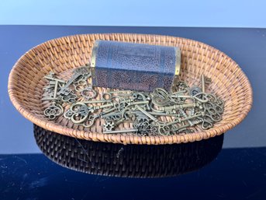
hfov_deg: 67.3
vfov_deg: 53.0
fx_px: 200
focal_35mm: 26
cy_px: 100
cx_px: 133
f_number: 1.5
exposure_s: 1/120
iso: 100
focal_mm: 5.7
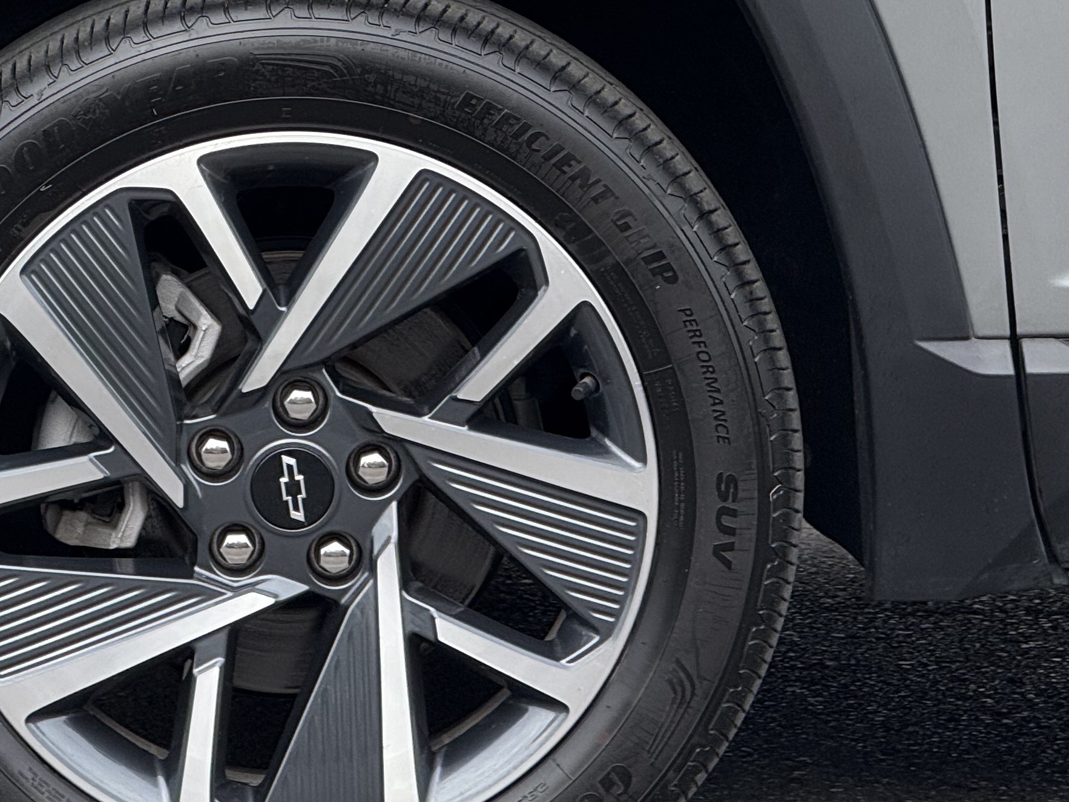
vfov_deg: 5.4
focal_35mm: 274
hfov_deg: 7.2
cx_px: 300
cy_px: 111
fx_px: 8460
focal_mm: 15.66
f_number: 2.8
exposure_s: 1/616
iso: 50
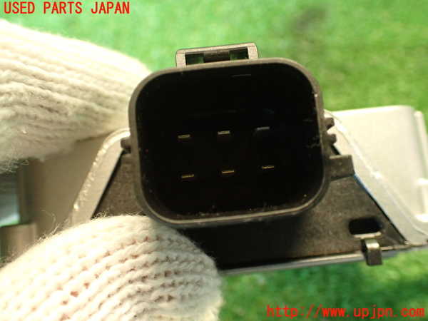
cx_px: 214
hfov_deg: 56.8
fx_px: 396
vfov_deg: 44.2
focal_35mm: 32
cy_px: 160
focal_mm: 5.79
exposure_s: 1/30
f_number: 2.4
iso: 640
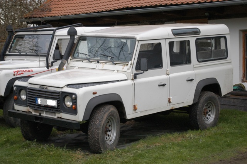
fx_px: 565
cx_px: 124
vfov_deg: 16.5
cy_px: 82
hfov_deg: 24.6
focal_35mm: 82
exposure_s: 1/60
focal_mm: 55
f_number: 5.6
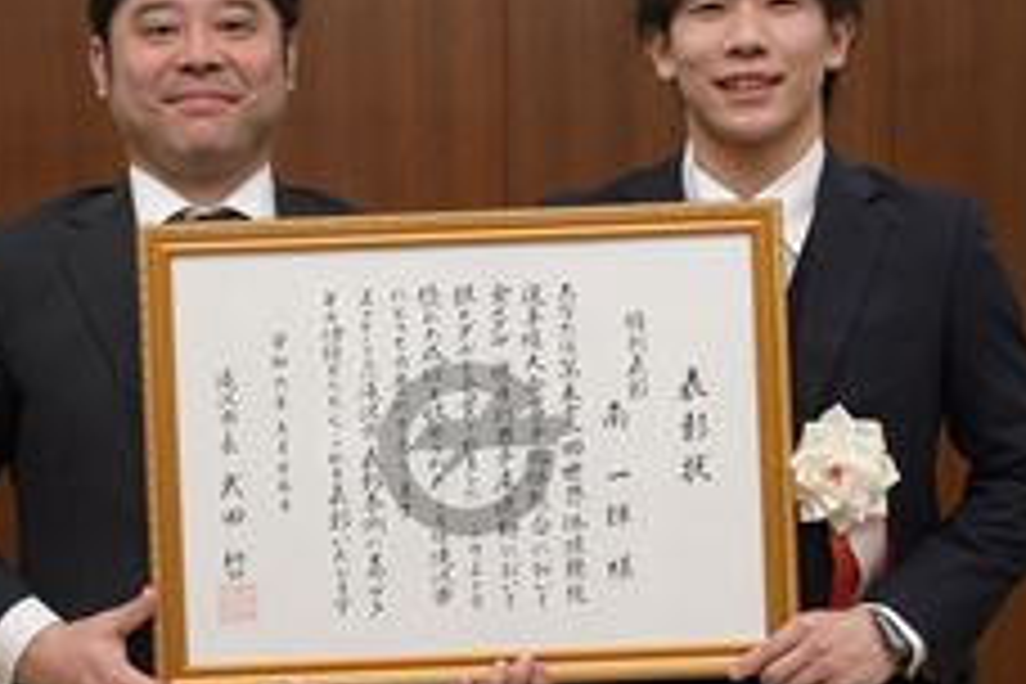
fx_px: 2251
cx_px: 518
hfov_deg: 25.7
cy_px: 299
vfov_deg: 17.3
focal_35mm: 79
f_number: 8
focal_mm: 24
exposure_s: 1/100
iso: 800
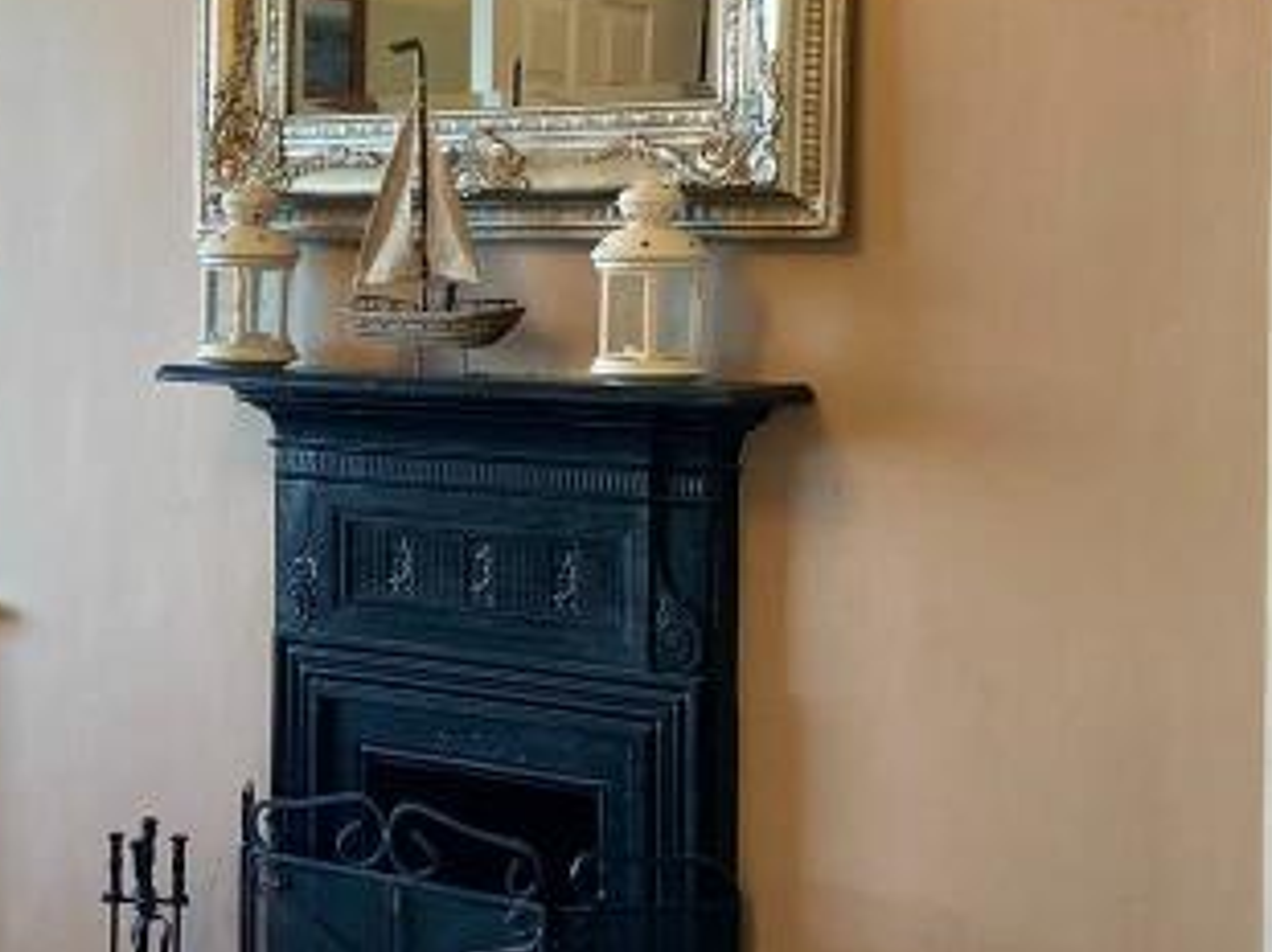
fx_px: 3158
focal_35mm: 86
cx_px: 131
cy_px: 398
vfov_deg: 17.1
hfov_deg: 22.2
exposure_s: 1/100
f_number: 1.8
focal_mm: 4.25
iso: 125
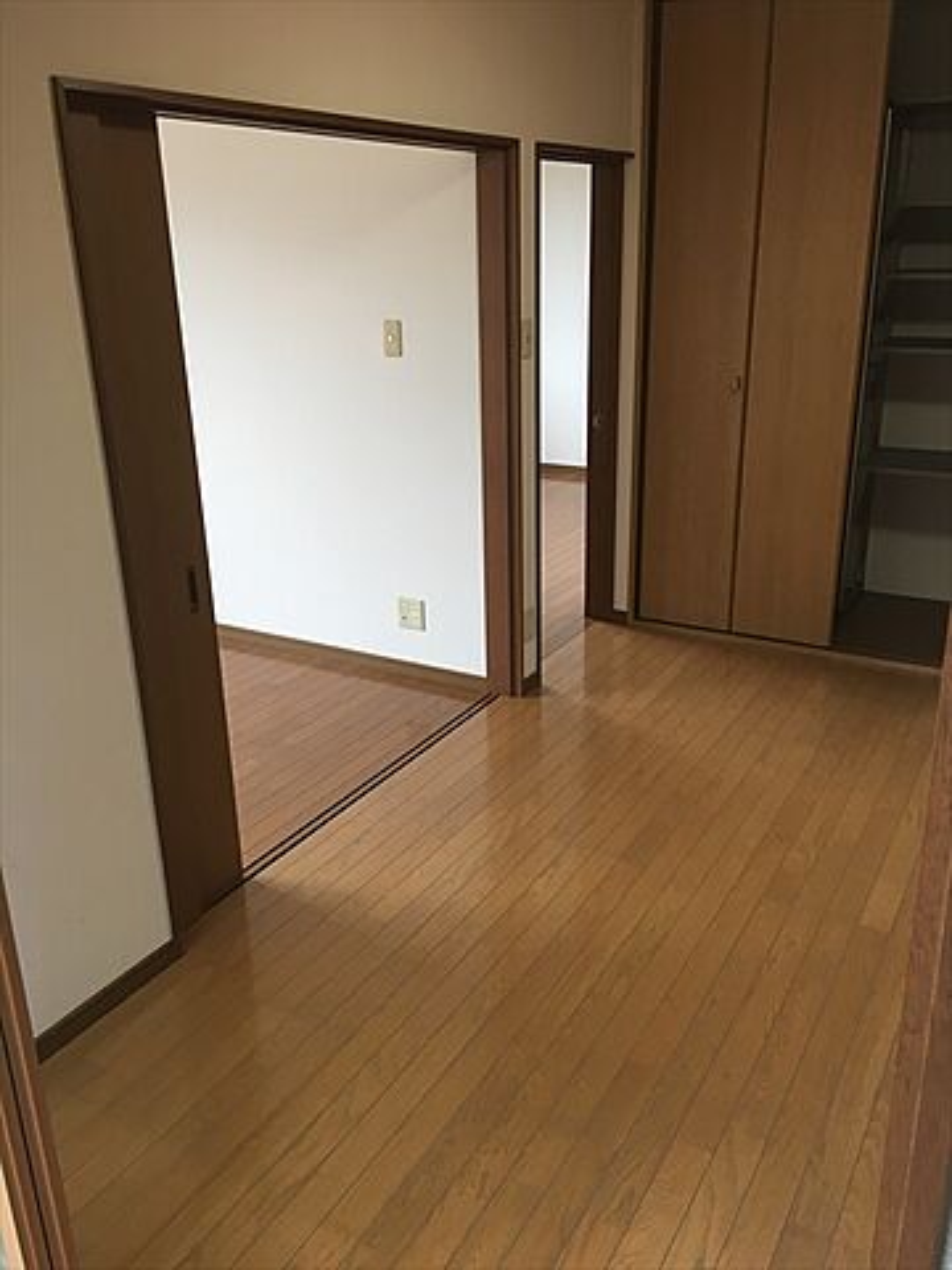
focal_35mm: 29
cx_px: 476
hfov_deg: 48.2
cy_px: 635
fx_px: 1063
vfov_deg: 61.7
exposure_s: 1/30
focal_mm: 4.15
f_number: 2.2
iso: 50
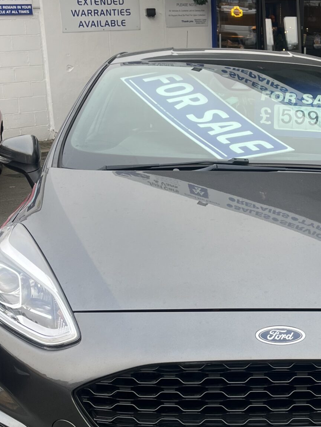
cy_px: 230
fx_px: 717
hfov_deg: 24.8
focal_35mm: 58
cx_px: 256
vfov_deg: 33.2
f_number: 1.6
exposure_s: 1/122
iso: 32
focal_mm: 5.1
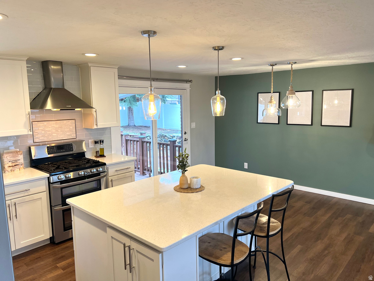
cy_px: 140
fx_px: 281
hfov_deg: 67.3
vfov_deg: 53.1
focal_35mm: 26
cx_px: 187
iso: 125
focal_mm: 5.7
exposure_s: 1/120
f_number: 1.5
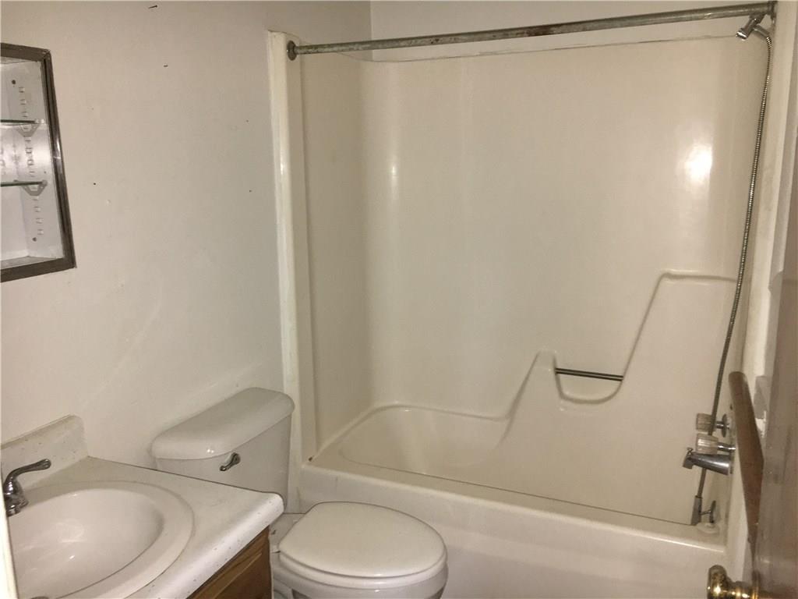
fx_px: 669
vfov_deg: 48.2
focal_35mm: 29
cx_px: 399
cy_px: 300
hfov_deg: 61.7
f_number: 2.2
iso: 125
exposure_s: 1/16
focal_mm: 4.15
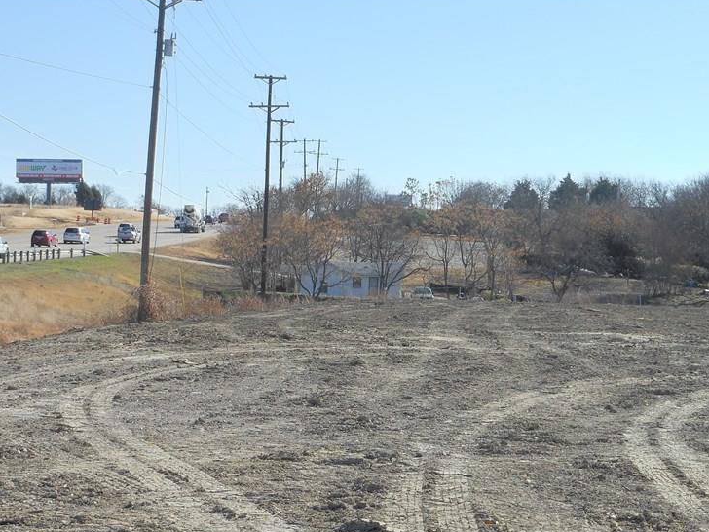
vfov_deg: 19.3
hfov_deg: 25.7
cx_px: 341
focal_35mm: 76
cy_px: 365
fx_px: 1557
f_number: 4.9
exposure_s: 1/500
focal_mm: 9.6
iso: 80
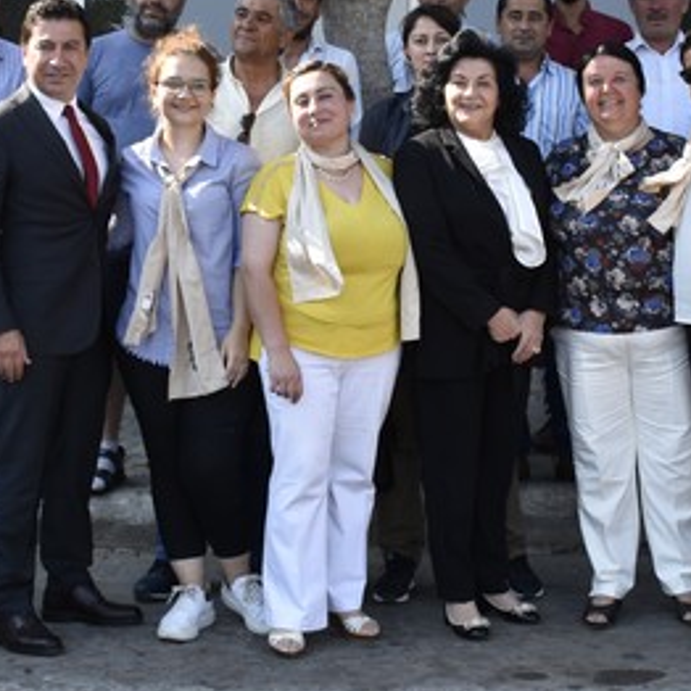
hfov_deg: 24.6
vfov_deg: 24.4
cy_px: 167
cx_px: 446
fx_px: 1581
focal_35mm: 70
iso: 160
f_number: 7.1
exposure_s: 1/160
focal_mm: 18
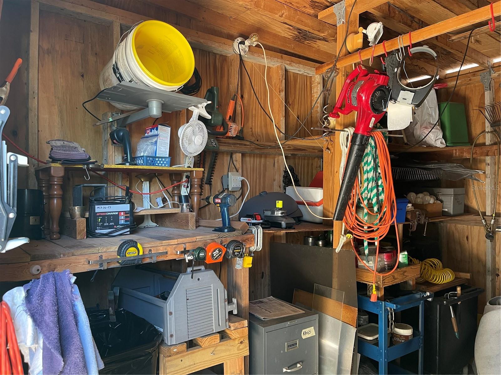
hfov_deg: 67.3
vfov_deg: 53.1
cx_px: 250
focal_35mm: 26
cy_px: 188
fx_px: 376
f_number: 1.6
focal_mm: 5.1
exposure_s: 1/60
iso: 200
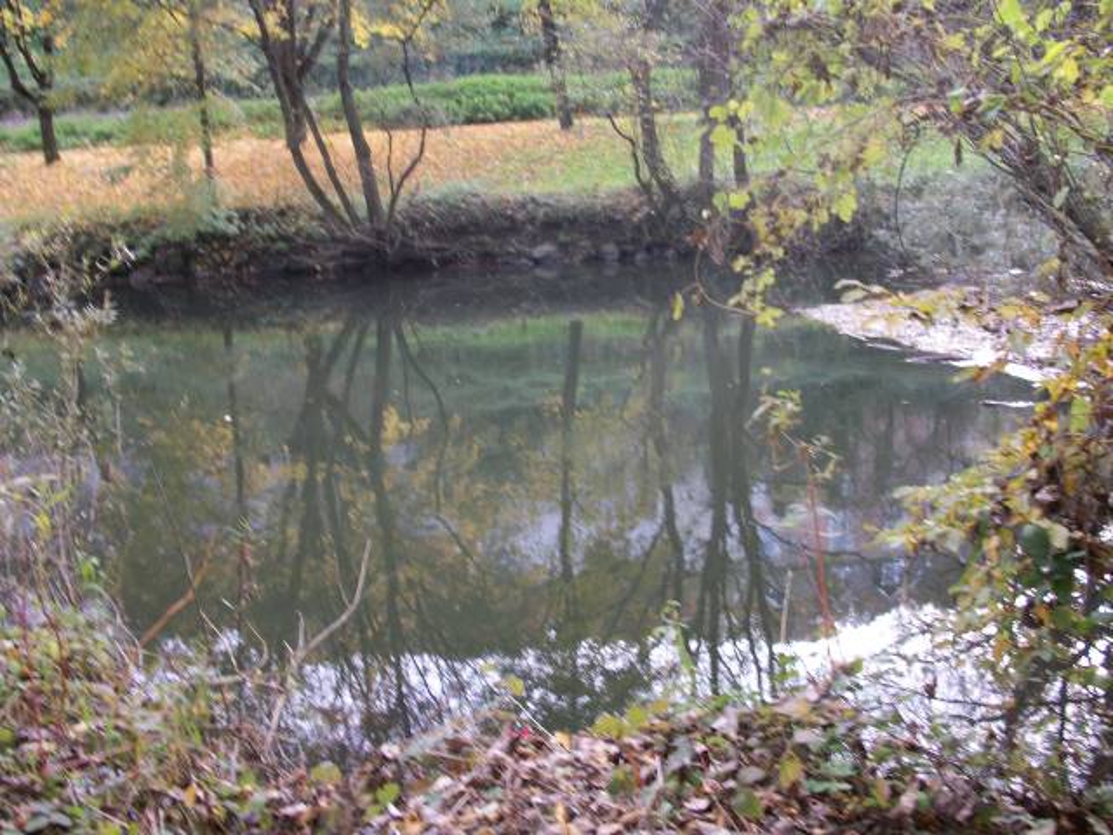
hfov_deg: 52.6
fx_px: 1125
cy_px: 418
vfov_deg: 40.7
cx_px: 556
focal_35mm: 35
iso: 80
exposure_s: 1/50
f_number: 3.1
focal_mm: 6.3
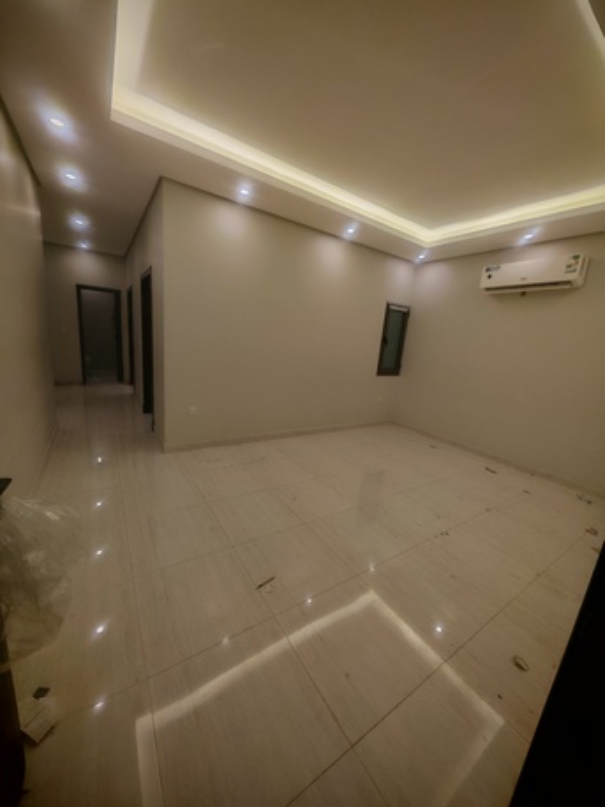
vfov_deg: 106.2
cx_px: 302
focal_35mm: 13
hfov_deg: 89.9
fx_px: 303
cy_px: 404
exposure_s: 1/120
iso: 80
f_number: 2
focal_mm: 1.82
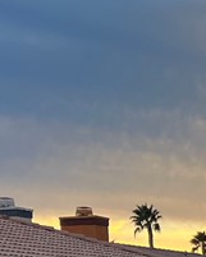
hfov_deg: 10.7
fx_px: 982
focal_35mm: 129
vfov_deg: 14.1
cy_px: 370
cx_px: 449
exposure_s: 1/302
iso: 50
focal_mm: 5.7
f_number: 1.5
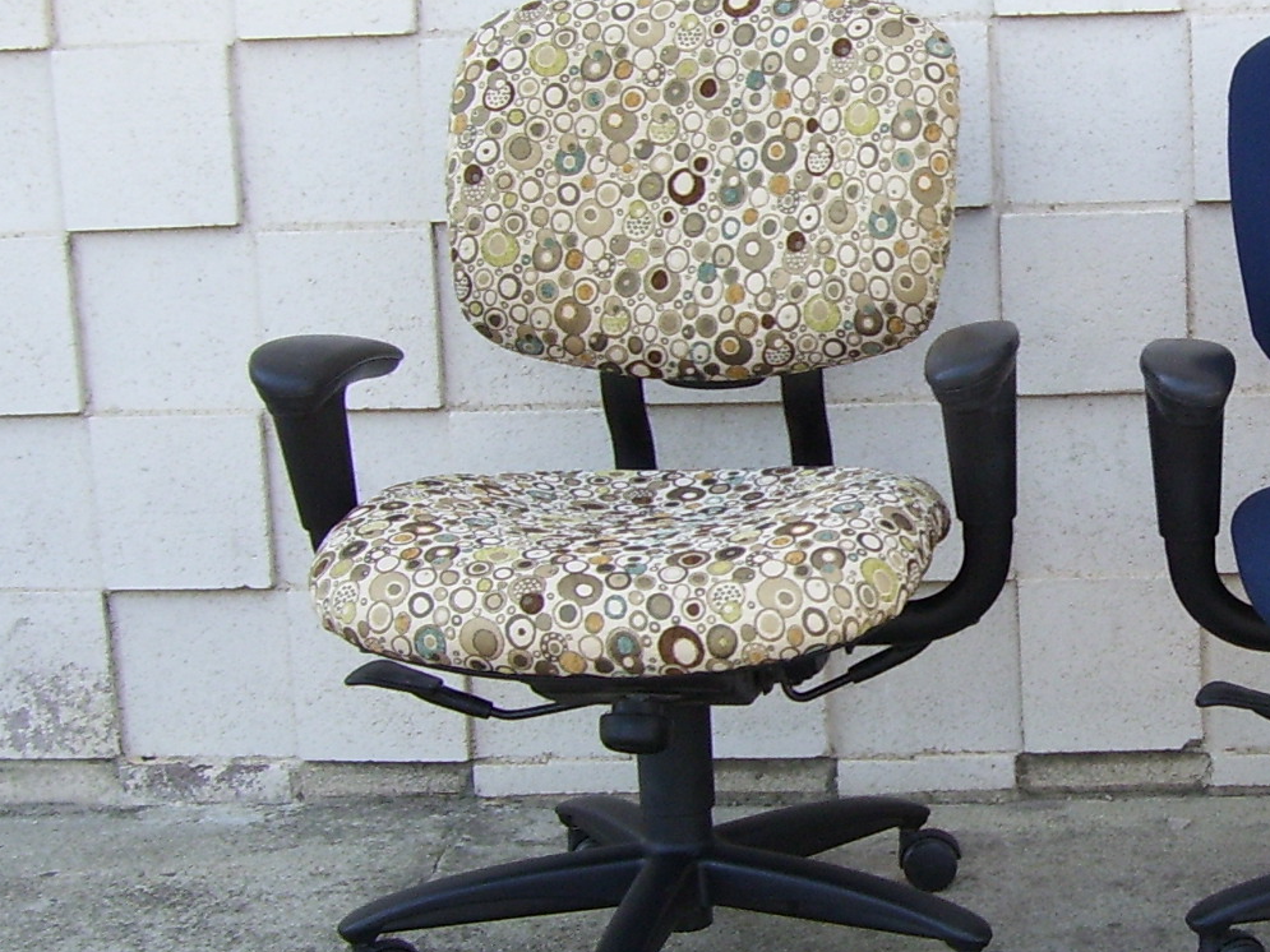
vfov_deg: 21.0
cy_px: 385
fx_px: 2568
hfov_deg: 26.6
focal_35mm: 70
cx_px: 1205
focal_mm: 5.6
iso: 80
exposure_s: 1/500
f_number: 2.7
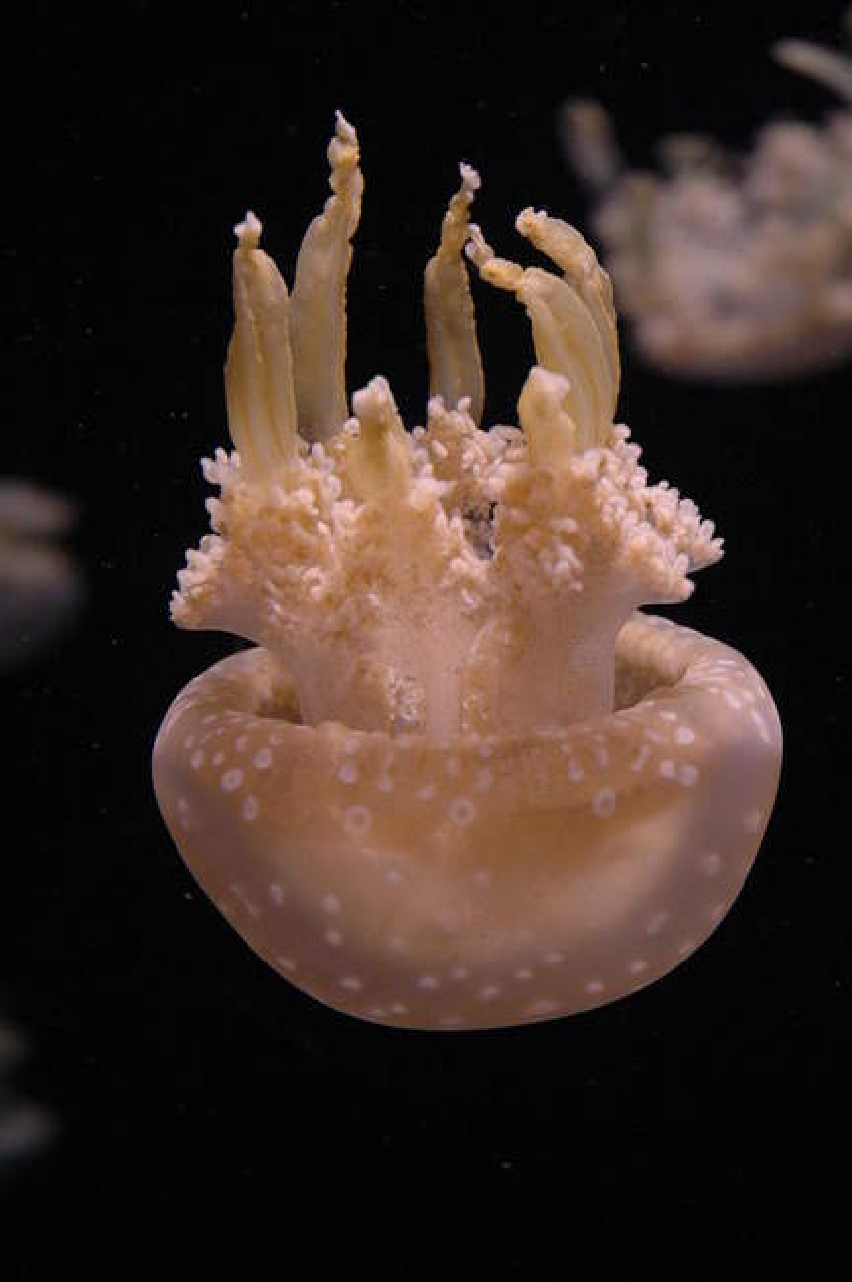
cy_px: 641
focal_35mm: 93
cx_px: 426
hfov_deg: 14.7
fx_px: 3308
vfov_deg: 21.9
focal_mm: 62
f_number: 4.5
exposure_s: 1/640
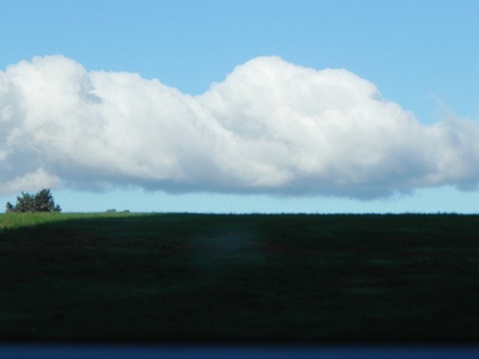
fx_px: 2242
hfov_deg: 12.2
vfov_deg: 9.2
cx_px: 240
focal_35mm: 162
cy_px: 180
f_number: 8
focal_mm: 28.8
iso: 160
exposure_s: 1/415
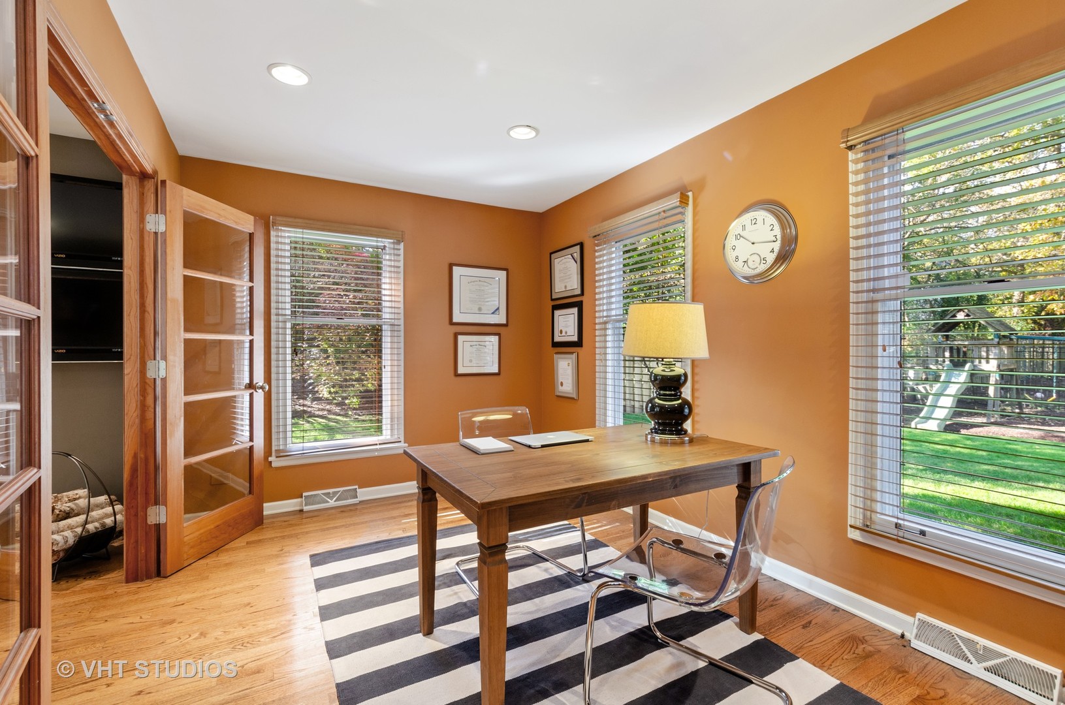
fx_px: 443
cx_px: 532
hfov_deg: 100.5
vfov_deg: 77.1
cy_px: 352
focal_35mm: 15
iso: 200
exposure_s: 1/2
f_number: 8
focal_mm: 10
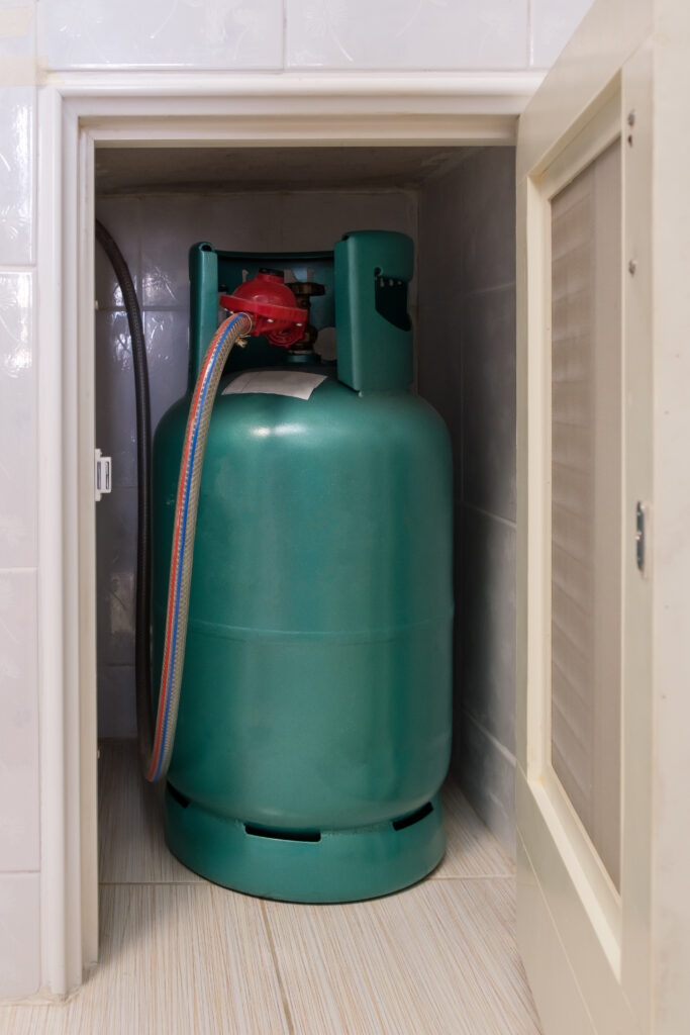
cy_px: 518
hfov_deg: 41.1
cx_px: 345
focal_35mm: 32
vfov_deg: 58.7
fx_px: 920
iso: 1600
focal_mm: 21.6
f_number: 6.4
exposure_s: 1/20
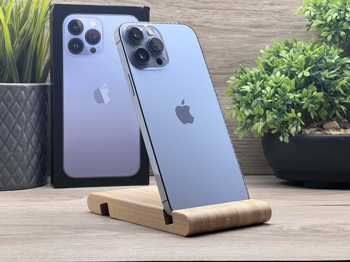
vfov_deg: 19.1
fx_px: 779
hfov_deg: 25.3
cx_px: 175
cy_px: 131
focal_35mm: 77
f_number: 2.8
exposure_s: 1/100
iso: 80
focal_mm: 9
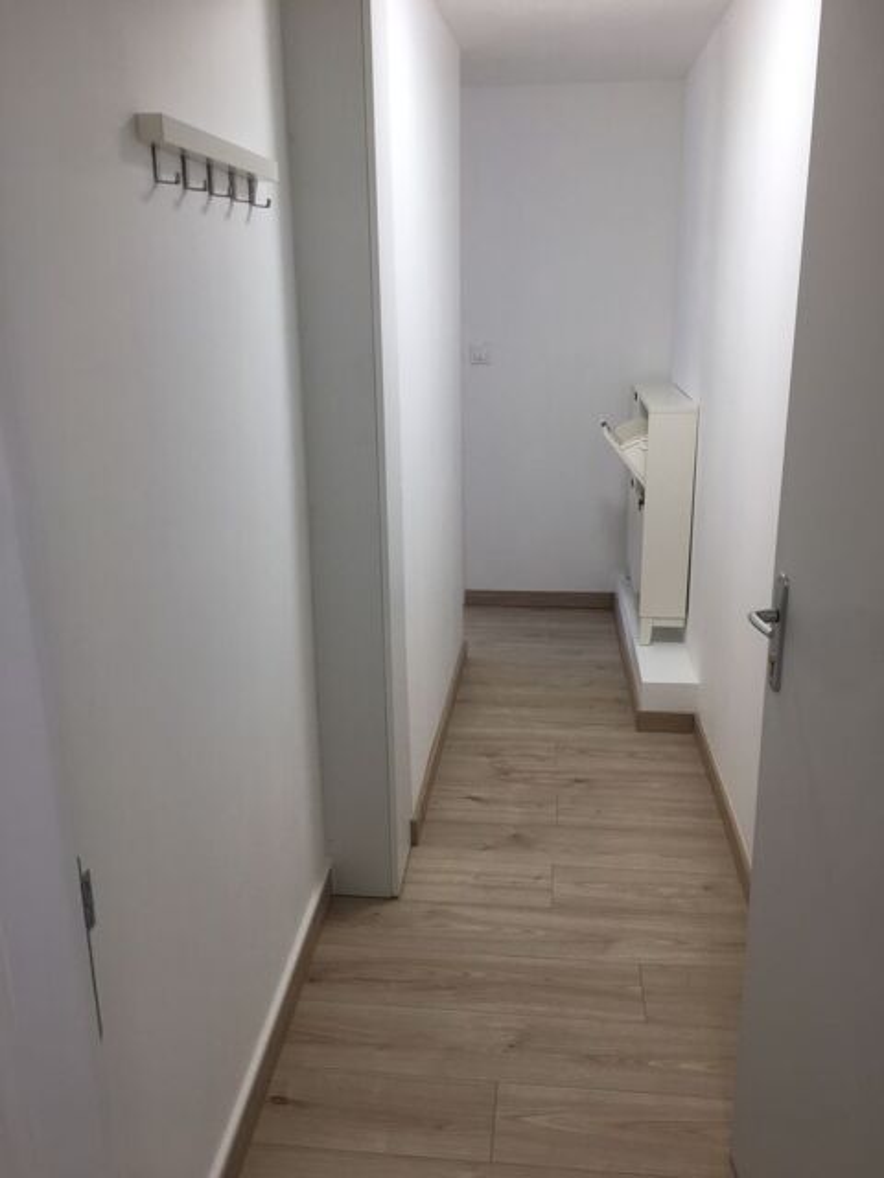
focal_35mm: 29
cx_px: 442
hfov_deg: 48.2
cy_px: 589
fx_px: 987
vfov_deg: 61.7
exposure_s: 1/50
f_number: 2.2
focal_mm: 4.15
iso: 32
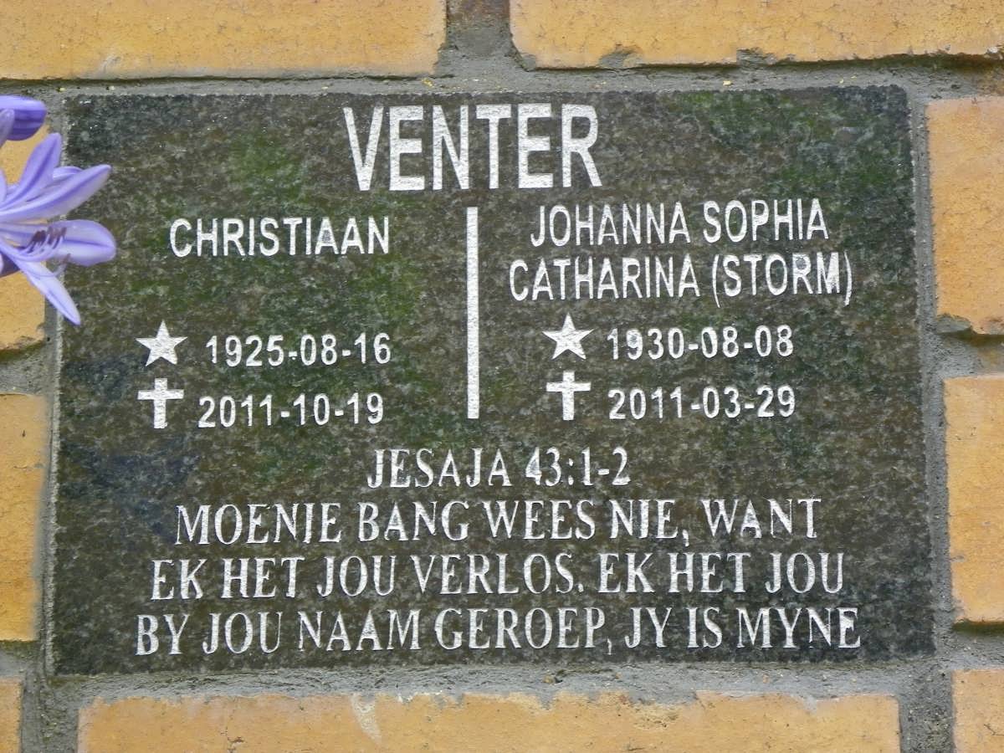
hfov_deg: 16.0
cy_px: 376
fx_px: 3567
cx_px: 502
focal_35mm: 123
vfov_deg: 12.0
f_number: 4
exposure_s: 1/50
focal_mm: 21.9
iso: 125
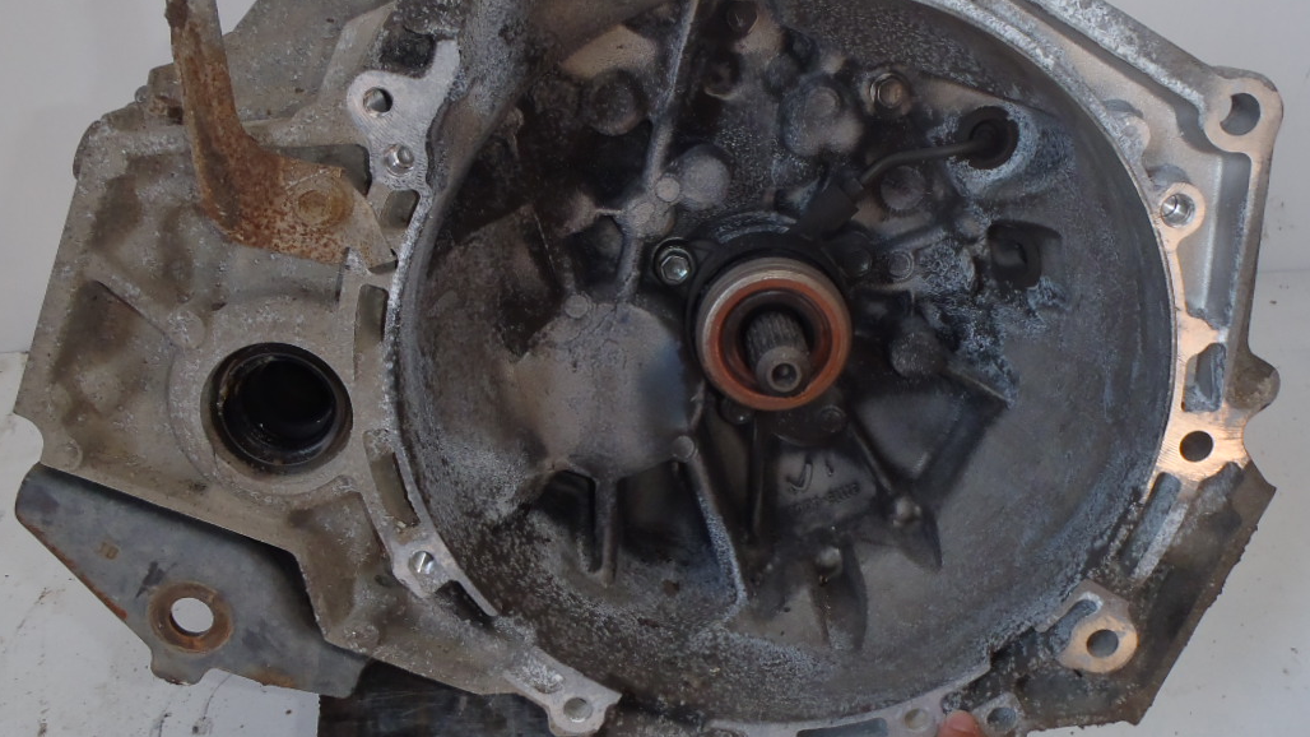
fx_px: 1320
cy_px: 381
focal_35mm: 38
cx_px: 698
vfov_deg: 31.2
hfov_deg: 52.7
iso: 100
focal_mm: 5
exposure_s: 1/30
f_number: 3.9
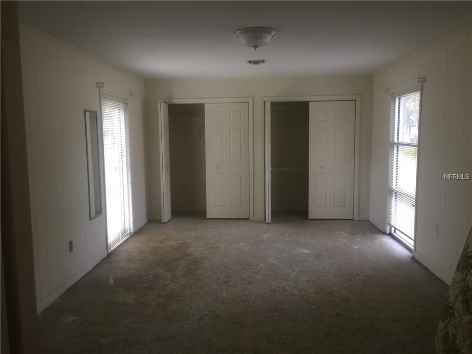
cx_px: 236
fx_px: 395
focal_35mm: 29
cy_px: 177
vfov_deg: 48.2
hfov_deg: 61.7
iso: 50
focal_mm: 4.15
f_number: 2.2
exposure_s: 1/30
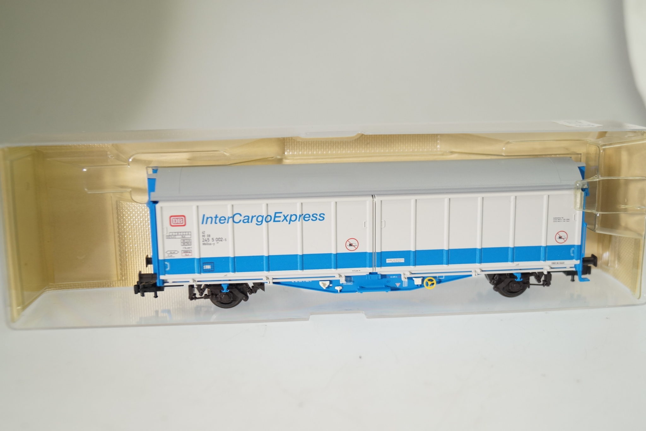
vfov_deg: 29.9
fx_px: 807
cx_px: 323
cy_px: 216
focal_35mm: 45
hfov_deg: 43.6
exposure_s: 1/160
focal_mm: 30
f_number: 4.5
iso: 500
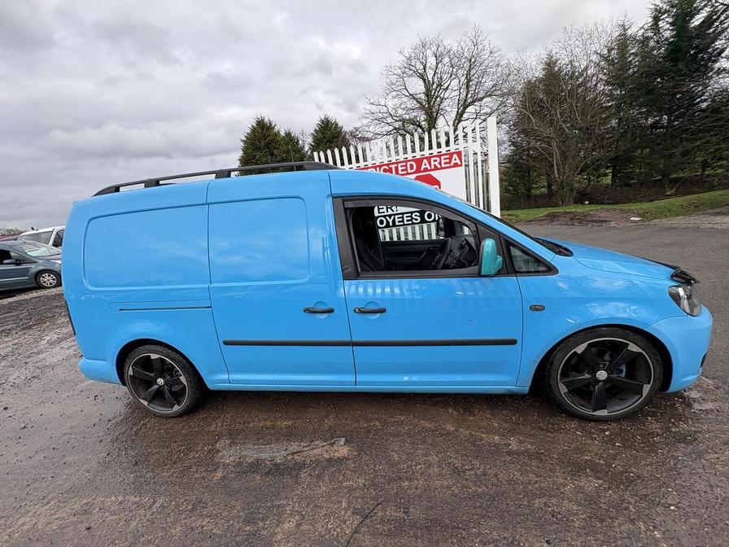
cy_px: 274
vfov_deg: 85.7
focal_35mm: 14
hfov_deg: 102.1
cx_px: 364
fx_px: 295
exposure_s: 1/421
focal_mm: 2.22
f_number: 2.2
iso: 40
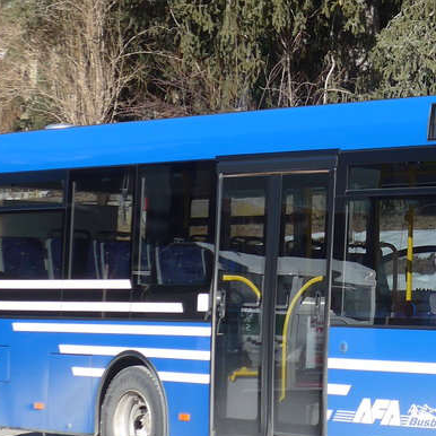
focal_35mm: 162
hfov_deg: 10.6
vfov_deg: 10.8
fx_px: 2308
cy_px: 146
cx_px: 517
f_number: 3.5
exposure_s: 1/800
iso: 80
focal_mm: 12
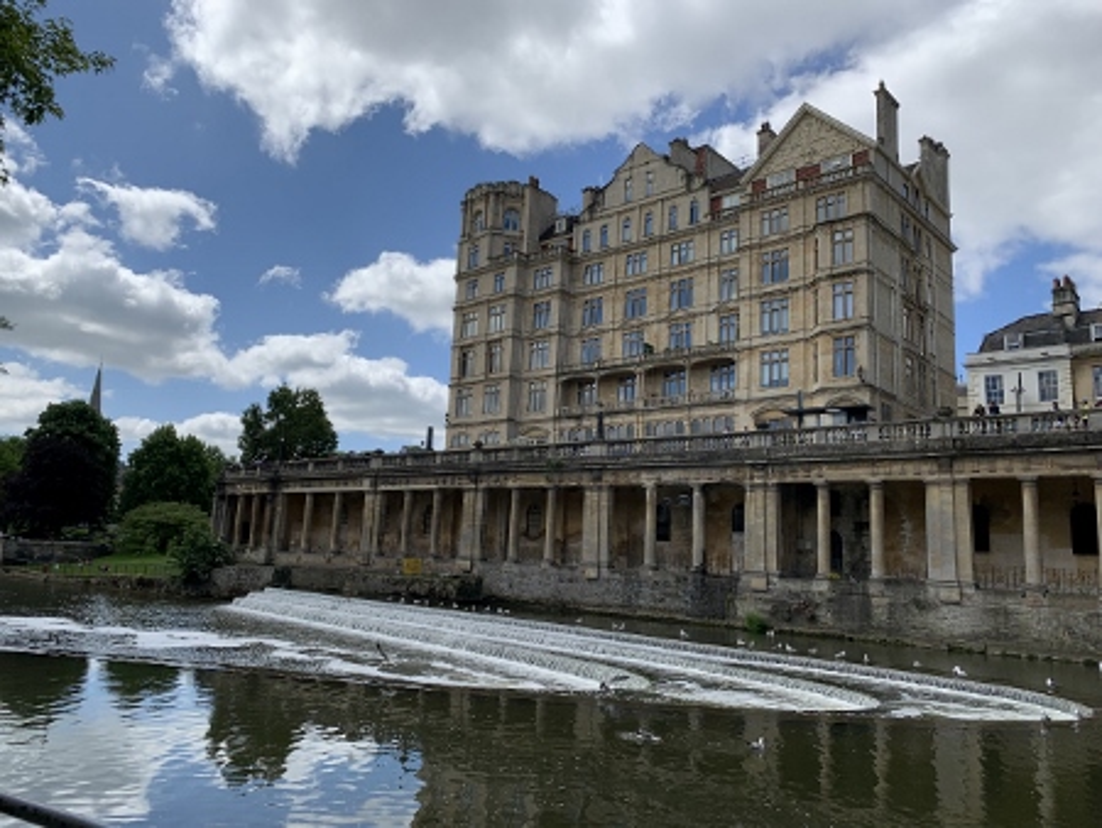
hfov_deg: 67.3
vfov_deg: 53.1
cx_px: 551
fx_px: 828
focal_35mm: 26
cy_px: 414
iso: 25
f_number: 1.8
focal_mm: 4.25
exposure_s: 1/3401
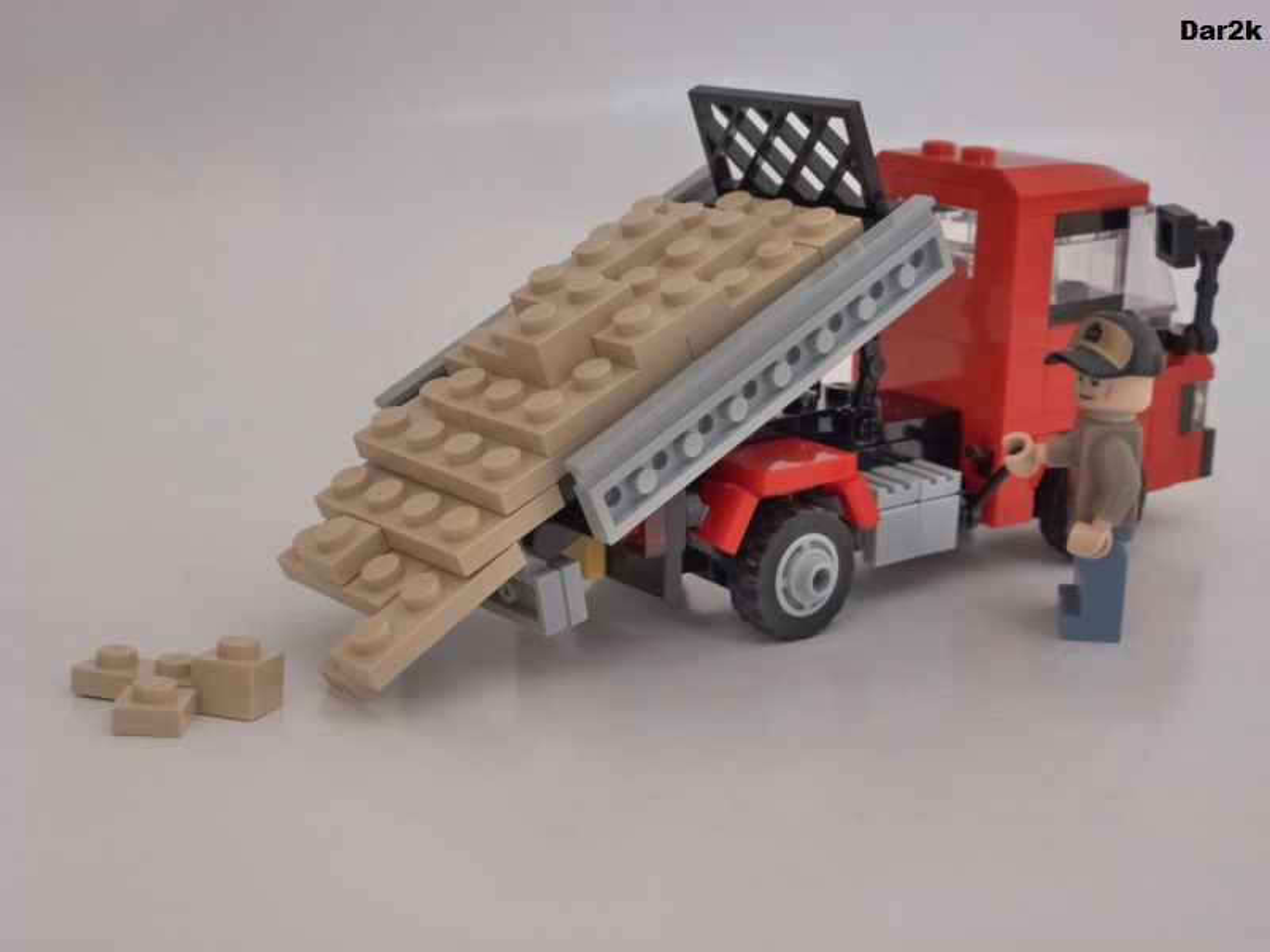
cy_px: 476
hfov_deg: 36.8
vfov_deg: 28.0
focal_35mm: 52
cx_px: 635
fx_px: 1908
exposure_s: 1/20
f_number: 4.3
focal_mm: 9.4
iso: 400
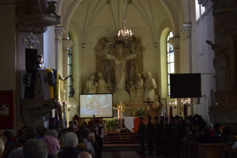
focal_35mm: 82
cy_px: 79
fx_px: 543
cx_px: 118
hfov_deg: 24.6
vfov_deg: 16.6
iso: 500
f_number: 5.6
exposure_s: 1/60
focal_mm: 55
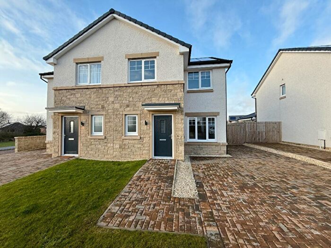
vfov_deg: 85.7
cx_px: 166
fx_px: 134
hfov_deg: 102.1
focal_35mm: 14
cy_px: 124
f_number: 2.2
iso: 50
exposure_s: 1/490
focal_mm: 2.22
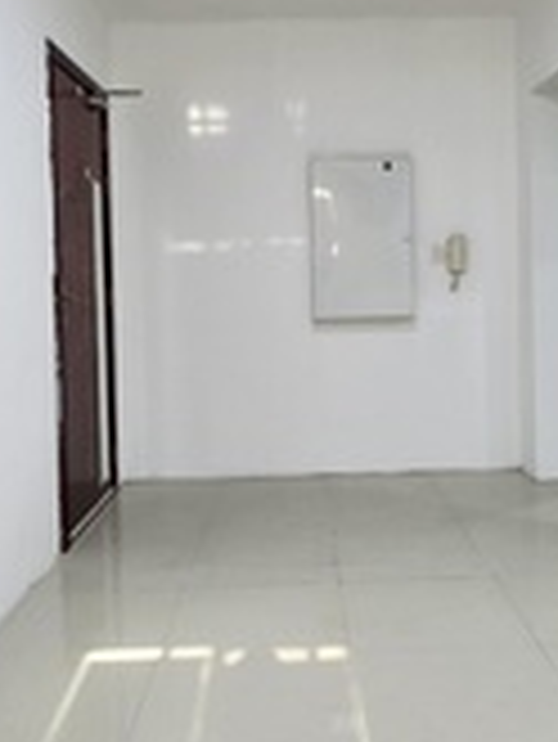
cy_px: 290
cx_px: 317
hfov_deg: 39.6
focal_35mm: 36
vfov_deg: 50.9
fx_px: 773
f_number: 1.9
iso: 400
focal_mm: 2.2
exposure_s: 1/204
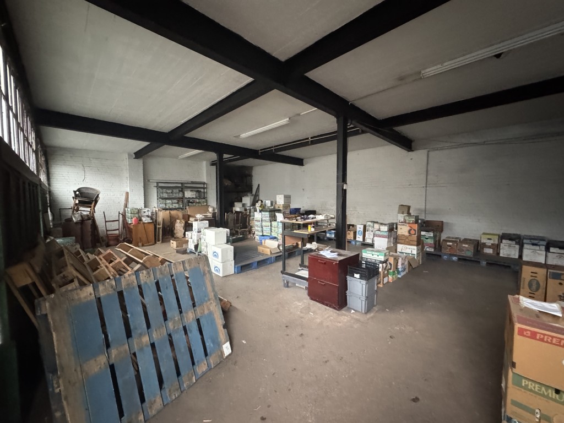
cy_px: 212
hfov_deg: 102.1
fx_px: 228
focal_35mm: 14
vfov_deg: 85.7
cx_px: 282
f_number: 2.2
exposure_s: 1/50
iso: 1250
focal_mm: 2.22
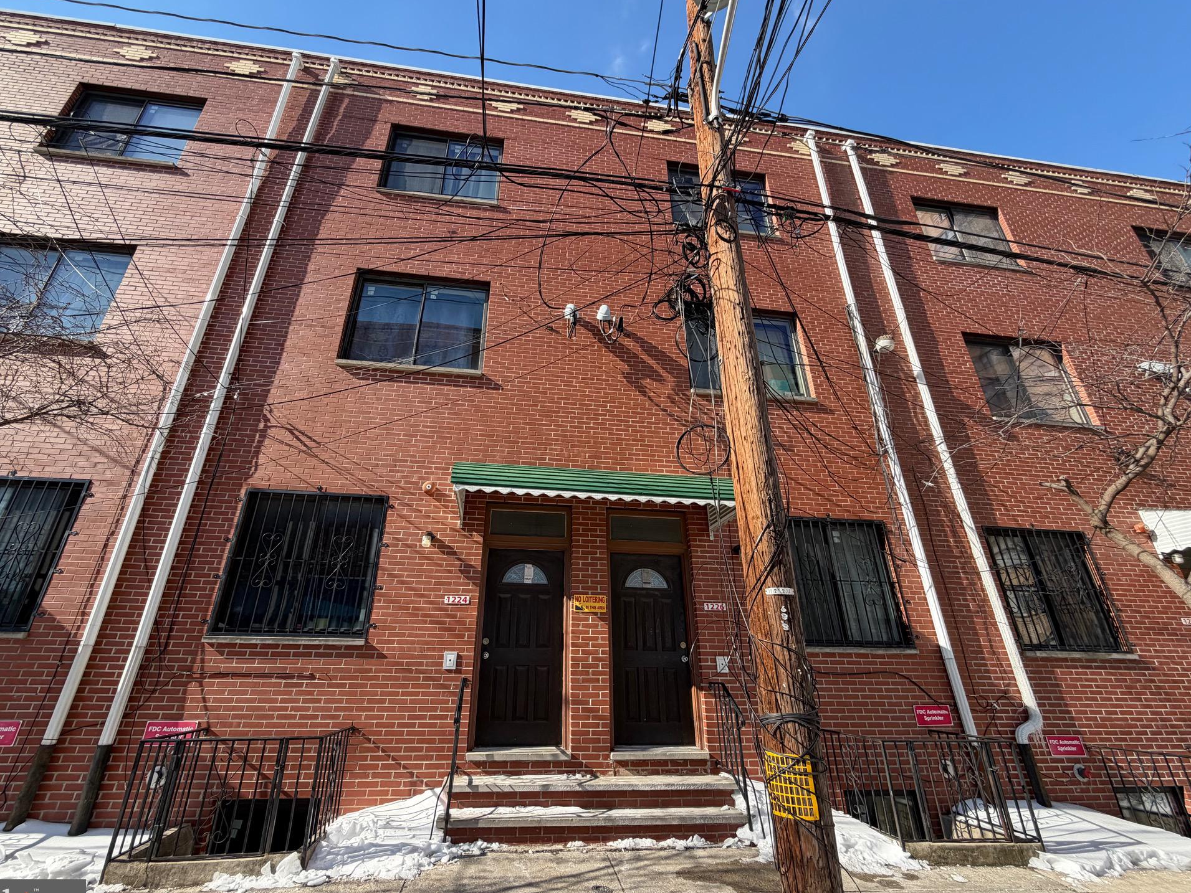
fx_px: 516
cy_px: 452
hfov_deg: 98.1
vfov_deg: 81.8
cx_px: 568
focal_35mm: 15
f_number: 2.2
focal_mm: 2.22
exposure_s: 1/726
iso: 40
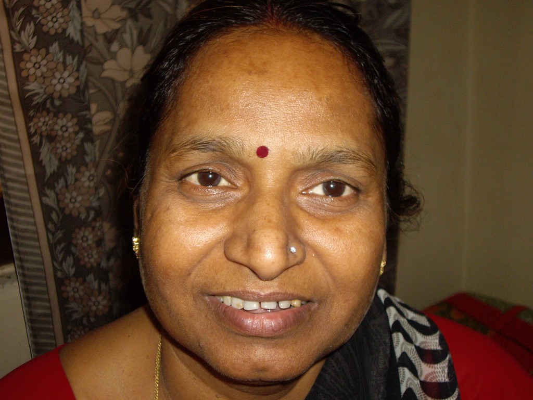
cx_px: 266
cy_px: 200
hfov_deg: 34.9
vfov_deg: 26.6
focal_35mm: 55
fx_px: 847
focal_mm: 9
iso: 200
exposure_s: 1/60
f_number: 3.3
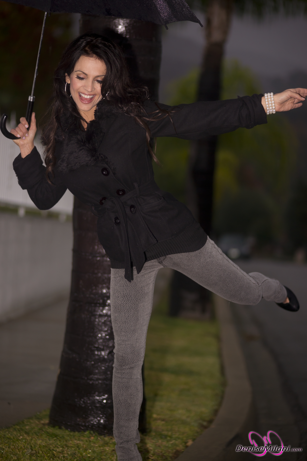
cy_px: 230
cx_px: 154
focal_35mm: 100
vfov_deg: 20.4
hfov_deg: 13.7
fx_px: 1279
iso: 400
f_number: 2.8
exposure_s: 1/200
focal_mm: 100
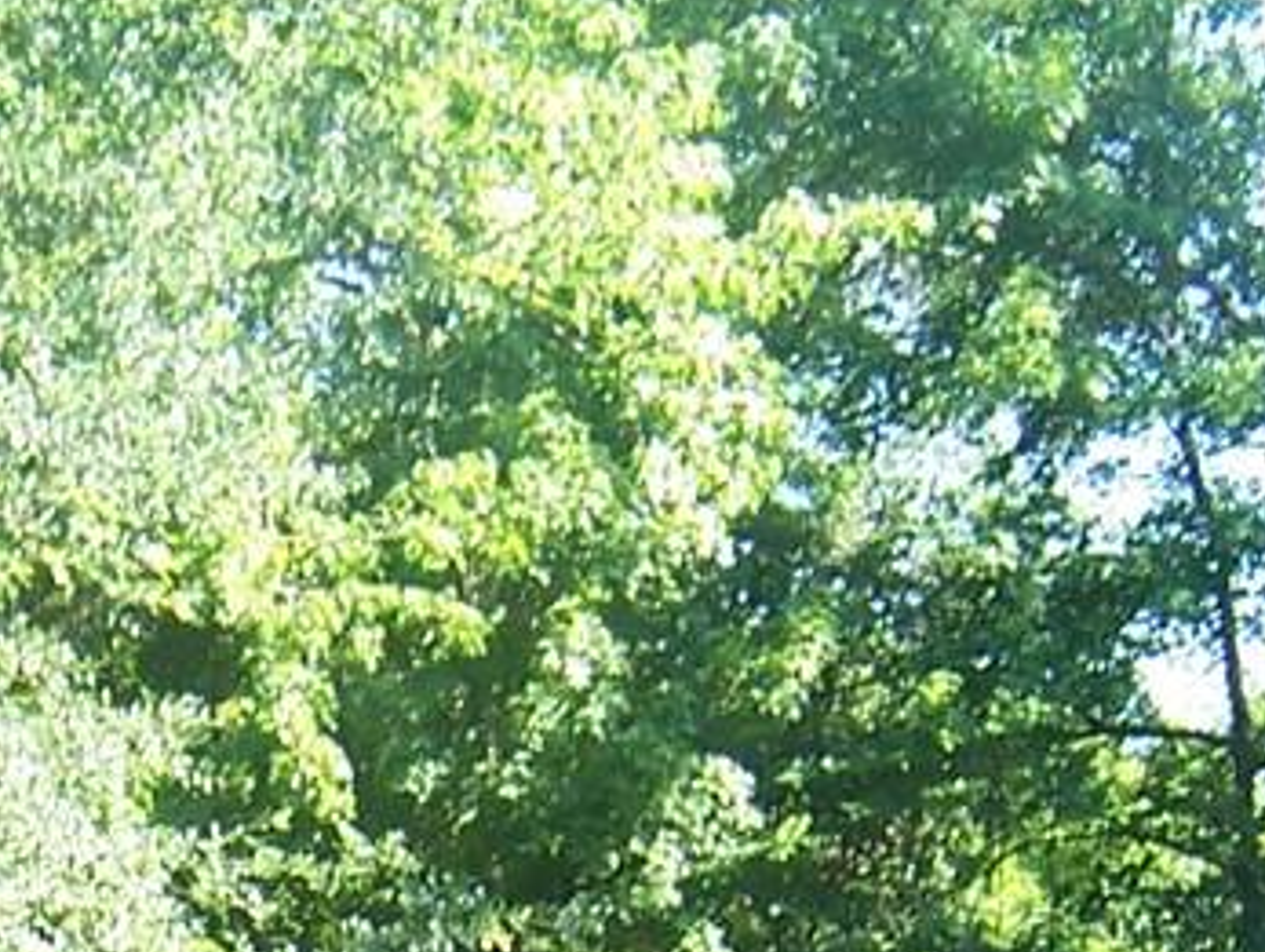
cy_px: 1798
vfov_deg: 9.3
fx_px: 5560
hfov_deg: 12.5
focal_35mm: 152
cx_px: -470
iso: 80
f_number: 3.4
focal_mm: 5.5
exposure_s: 1/90
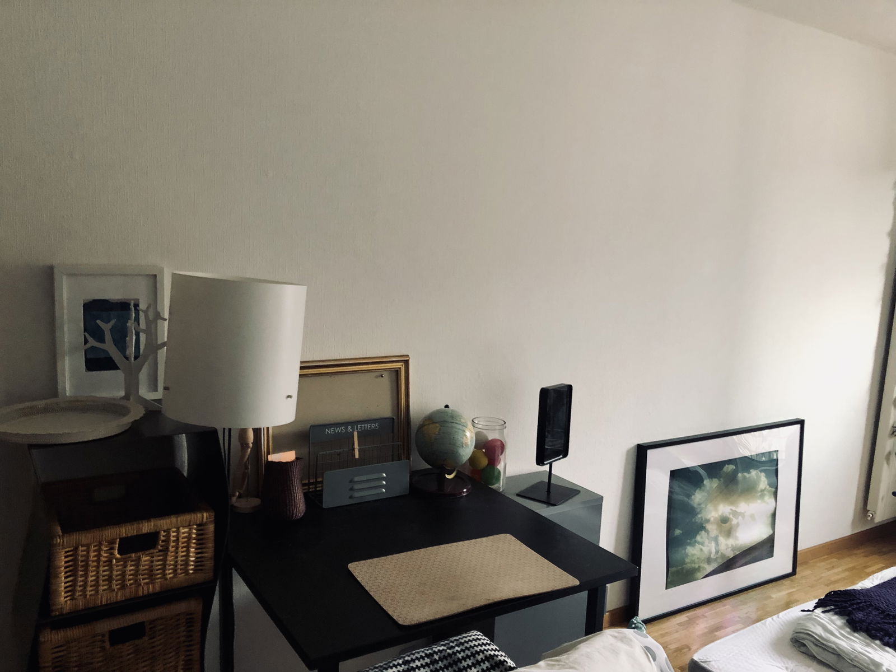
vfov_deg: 49.7
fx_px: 725
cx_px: 448
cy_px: 336
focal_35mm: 28
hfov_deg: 63.4
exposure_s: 1/15
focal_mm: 3.99
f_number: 1.8
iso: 100
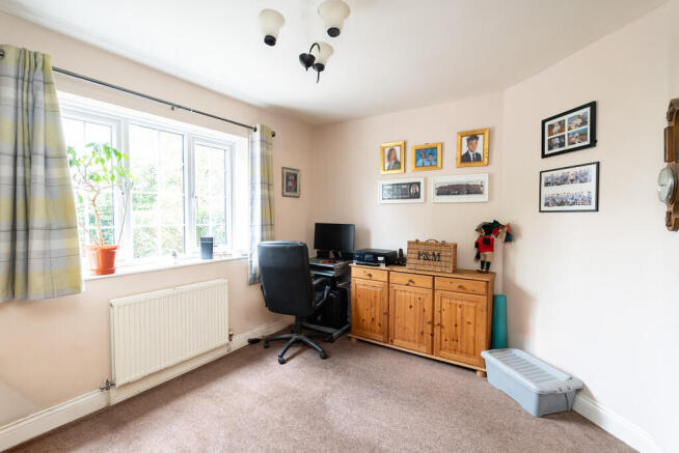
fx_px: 302
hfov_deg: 96.7
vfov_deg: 73.8
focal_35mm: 16
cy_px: 226
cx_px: 340
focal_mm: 16
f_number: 7.1
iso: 1000
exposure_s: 1/25
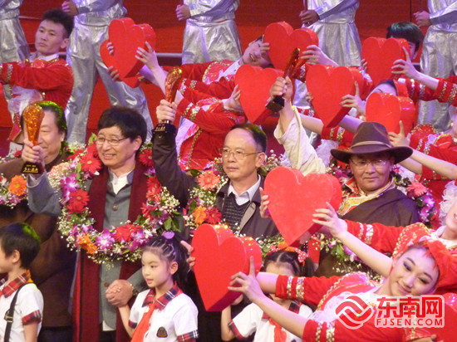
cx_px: 228
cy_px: 171
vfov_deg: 5.0
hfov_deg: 6.6
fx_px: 3959
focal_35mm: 300
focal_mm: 49.2
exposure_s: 1/125
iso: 800
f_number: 4.9
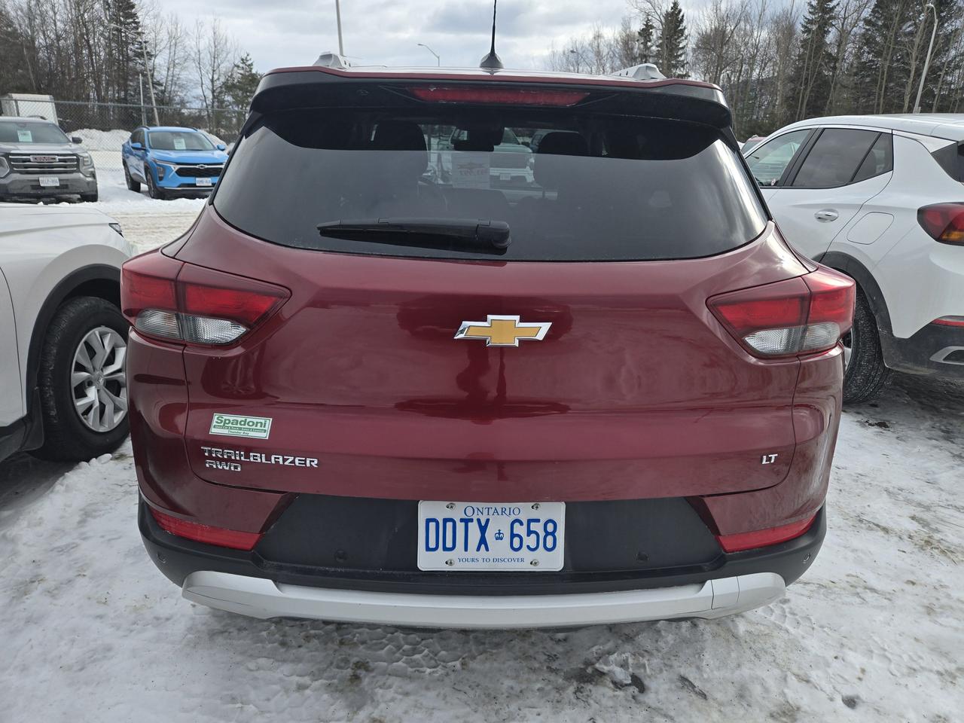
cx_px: 482
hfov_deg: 73.9
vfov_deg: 58.9
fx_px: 641
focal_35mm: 23
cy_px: 362
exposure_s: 1/1332
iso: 25
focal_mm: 5.4
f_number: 1.8
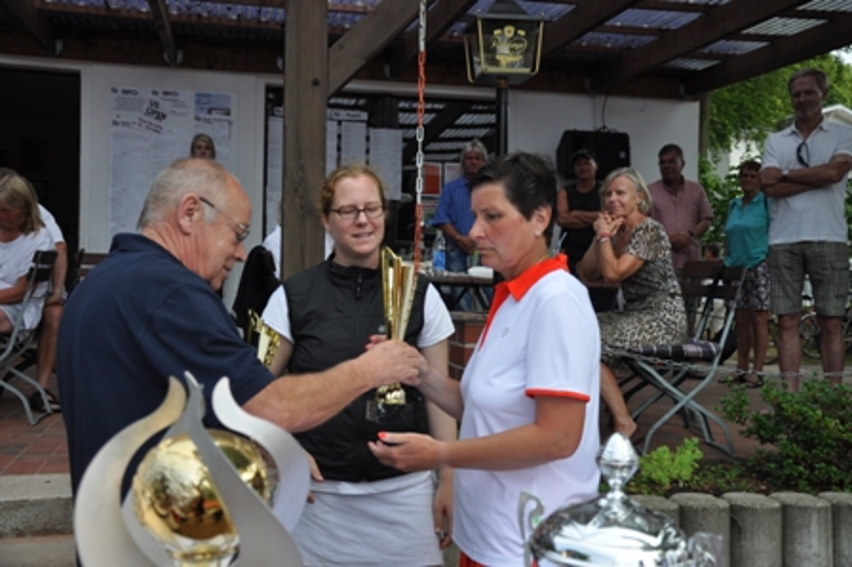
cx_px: 426
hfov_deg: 46.4
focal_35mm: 42
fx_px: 993
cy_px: 284
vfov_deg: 31.8
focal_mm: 28
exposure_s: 1/1250
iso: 400
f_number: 4.5
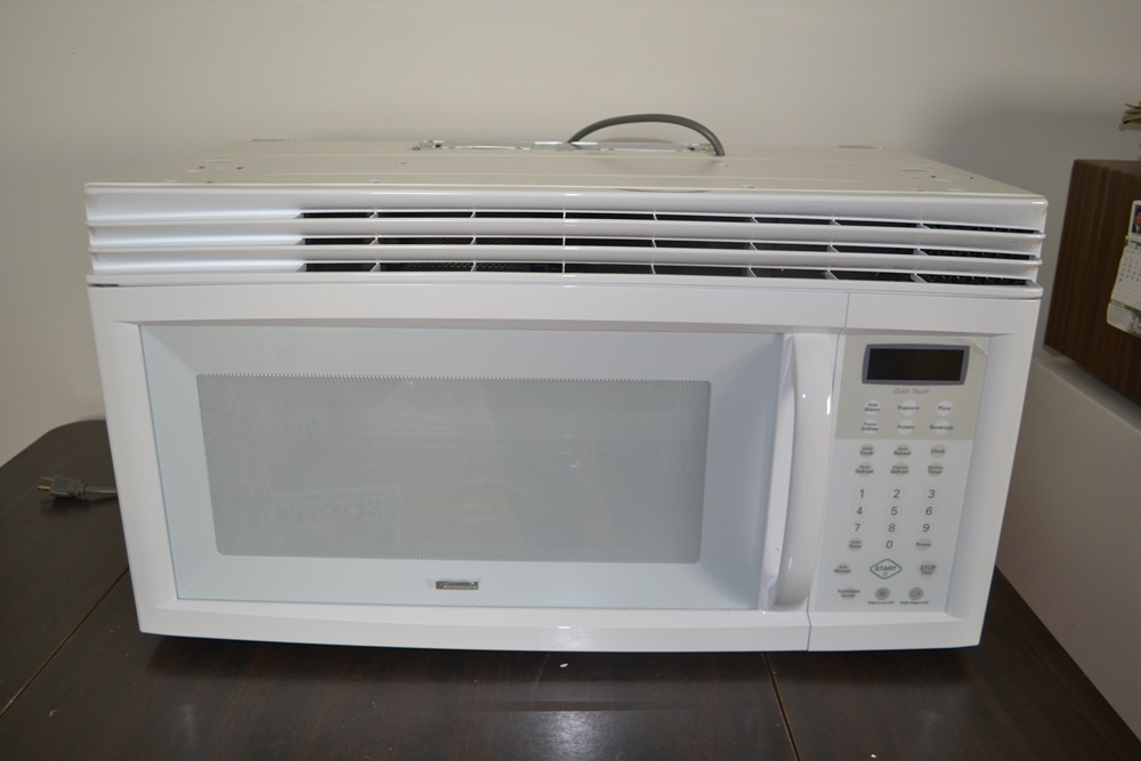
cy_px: 380
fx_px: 951
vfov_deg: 43.6
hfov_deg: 61.9
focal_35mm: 30
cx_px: 570
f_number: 3.8
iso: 450
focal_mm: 20
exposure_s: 1/30
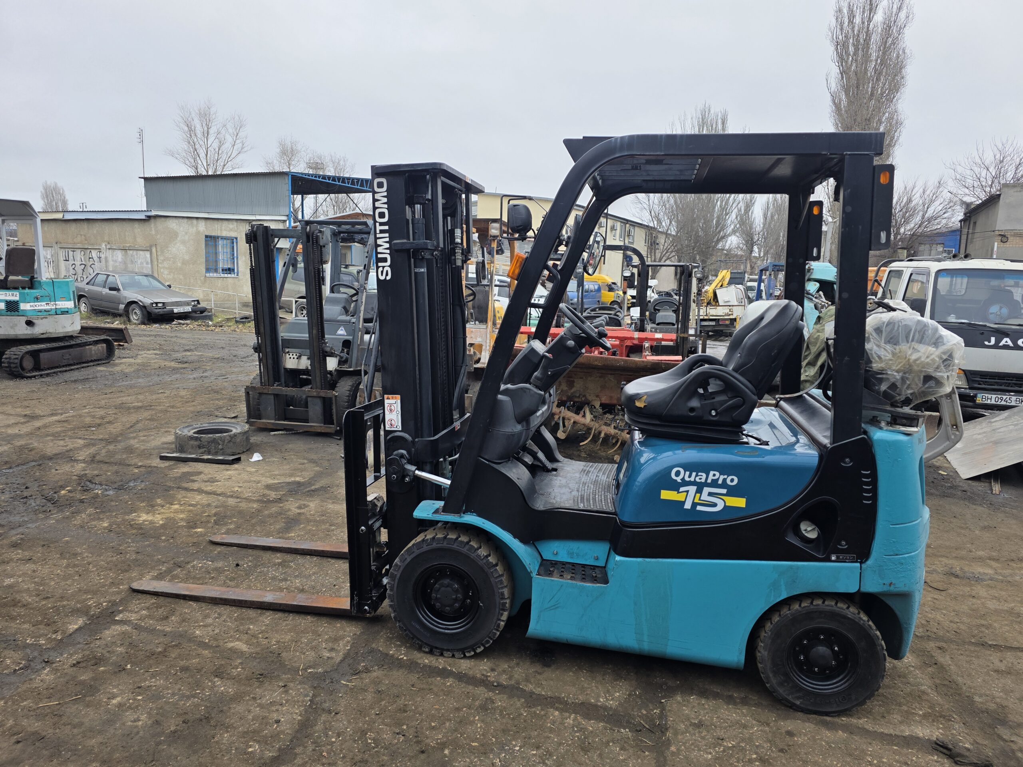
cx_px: 512
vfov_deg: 58.9
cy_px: 384
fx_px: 680
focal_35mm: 23
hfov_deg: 73.9
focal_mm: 6.3
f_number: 1.7
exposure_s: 1/1645
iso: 80
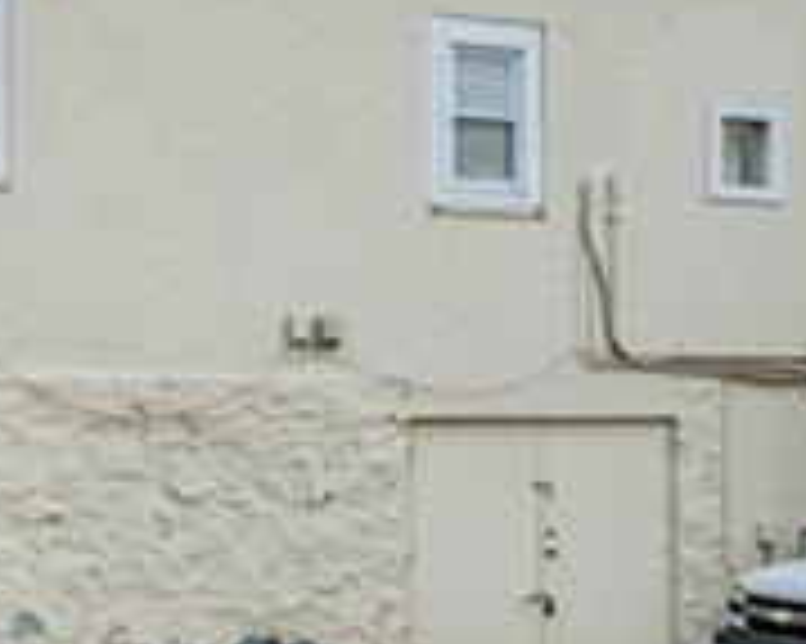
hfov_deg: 15.4
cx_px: 1081
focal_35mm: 118
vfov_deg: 13.0
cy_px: 394
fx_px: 2813
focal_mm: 8.38
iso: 100
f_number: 2.8
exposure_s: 1/500
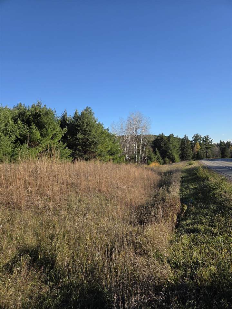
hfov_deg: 58.9
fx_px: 206
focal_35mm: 23
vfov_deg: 73.9
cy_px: 154
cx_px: 116
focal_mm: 5.4
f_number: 1.8
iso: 80
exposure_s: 1/2977
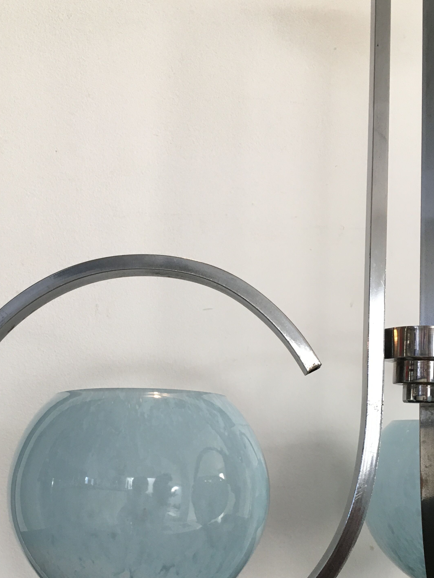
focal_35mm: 41
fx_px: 685
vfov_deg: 45.1
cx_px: 165
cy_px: 386
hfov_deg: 35.0
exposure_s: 1/33
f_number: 2.2
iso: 50
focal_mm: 4.15
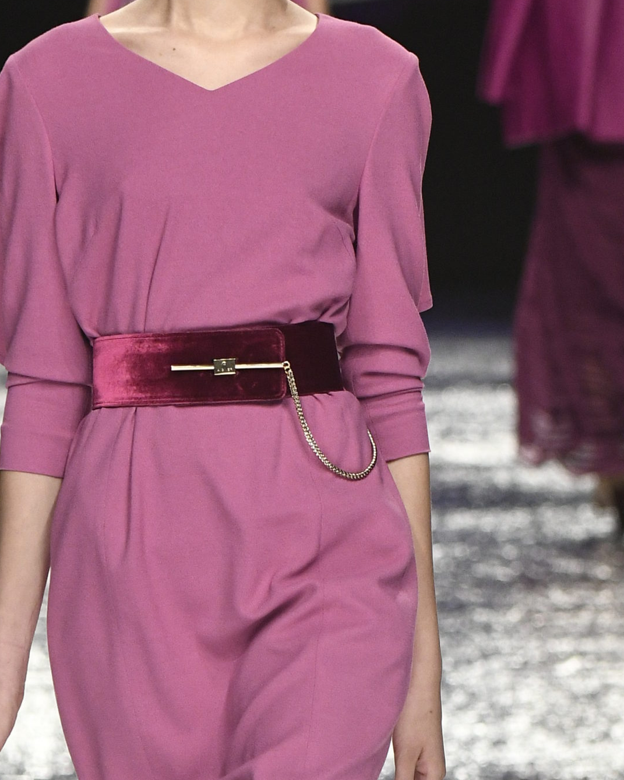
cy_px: 634
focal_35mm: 646
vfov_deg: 3.0
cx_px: 151
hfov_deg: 2.4
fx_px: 14915
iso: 2000
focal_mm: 160
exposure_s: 1/640
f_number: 5.6
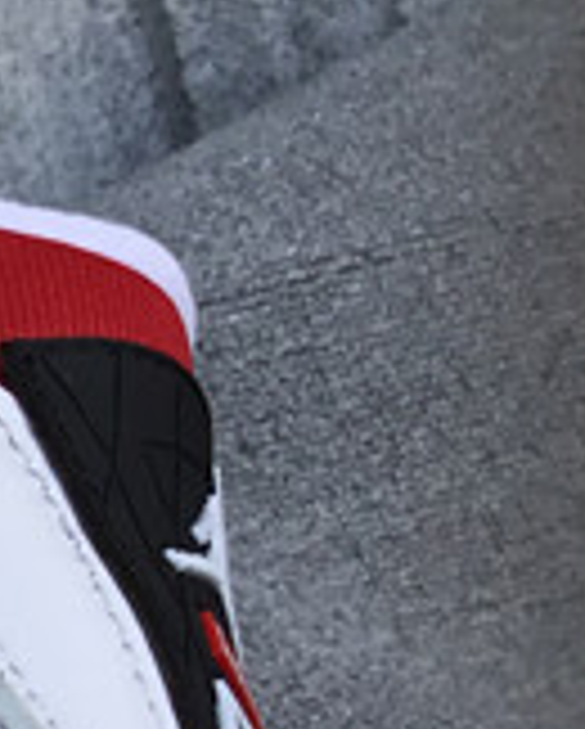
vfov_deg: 12.7
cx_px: -1192
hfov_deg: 8.6
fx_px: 3219
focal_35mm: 149
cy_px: 774
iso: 25
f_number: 2.4
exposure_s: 1/445
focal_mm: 3.3
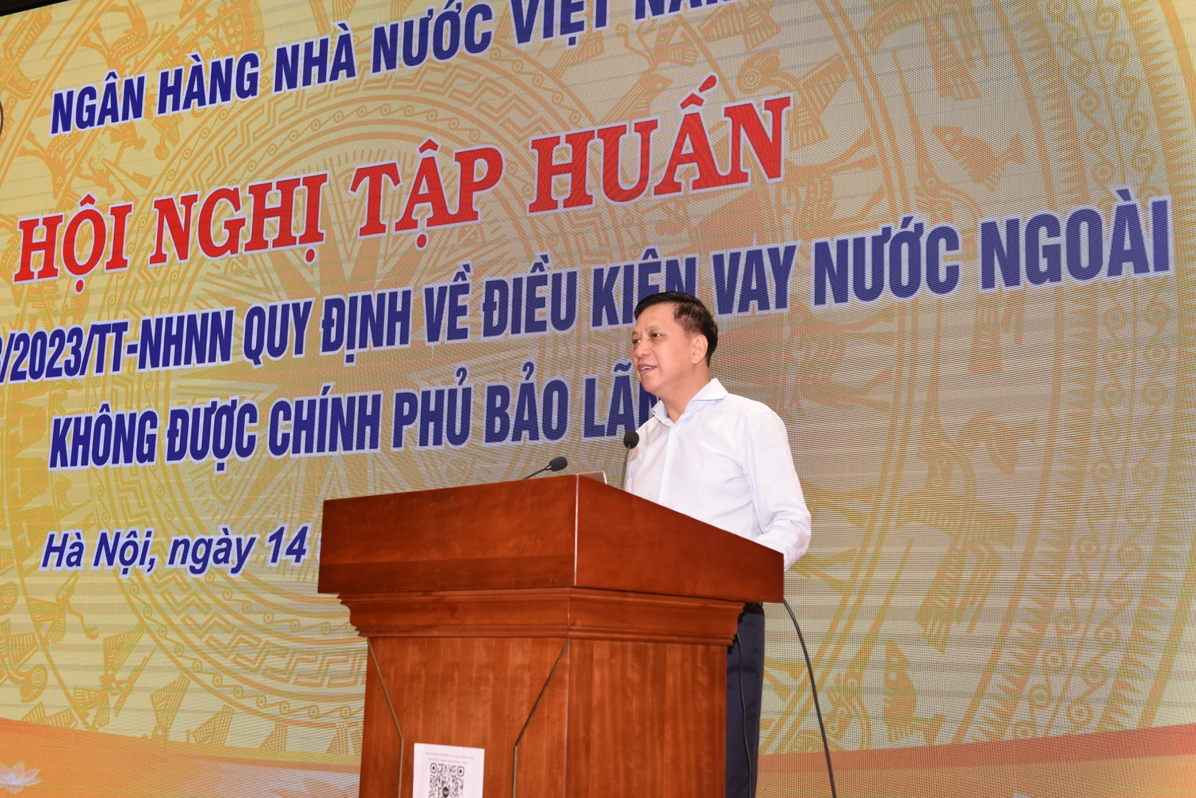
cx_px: 598
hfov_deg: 43.6
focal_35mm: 45
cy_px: 399
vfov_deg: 29.9
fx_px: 1496
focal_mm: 45
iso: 800
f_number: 5.6
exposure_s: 1/60
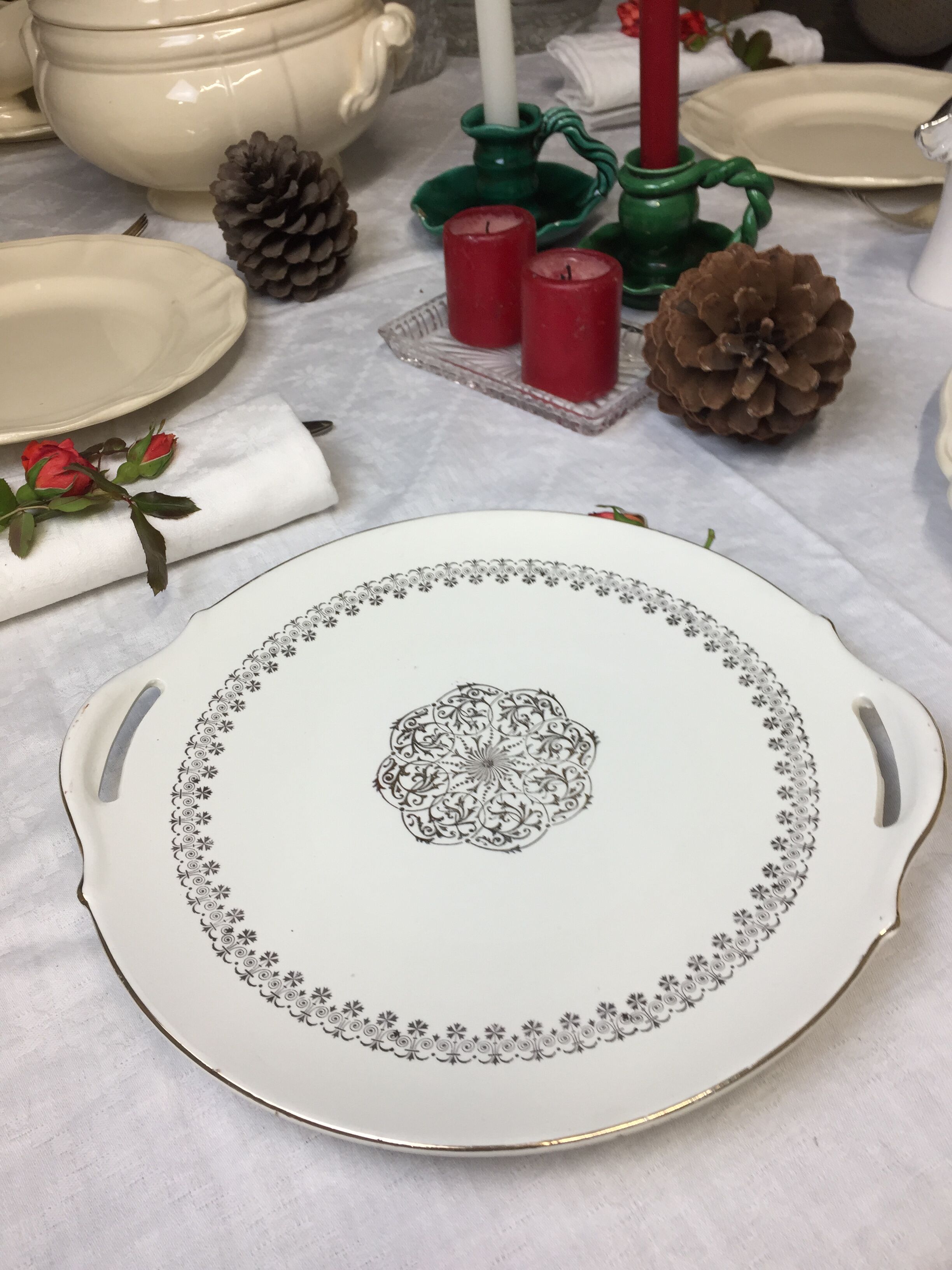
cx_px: 476
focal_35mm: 29
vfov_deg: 61.7
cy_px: 635
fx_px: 1063
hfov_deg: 48.2
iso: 50
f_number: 2.2
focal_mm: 4.15
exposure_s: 1/100
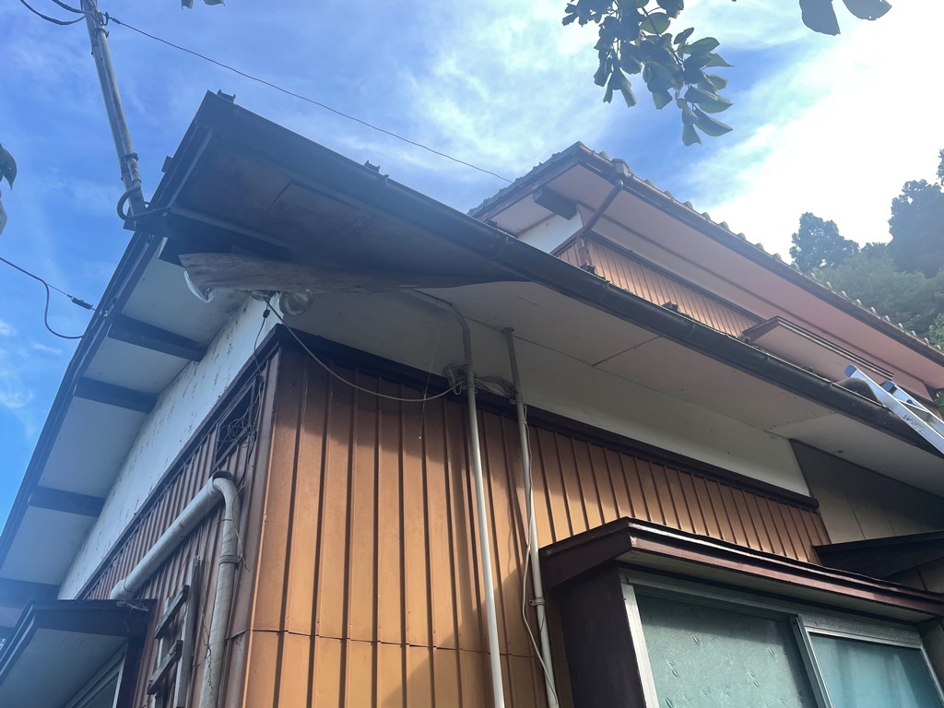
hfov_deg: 67.3
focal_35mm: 26
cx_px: 472
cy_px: 354
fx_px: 709
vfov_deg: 53.1
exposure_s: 1/855
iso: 32
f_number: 1.6
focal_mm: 4.2
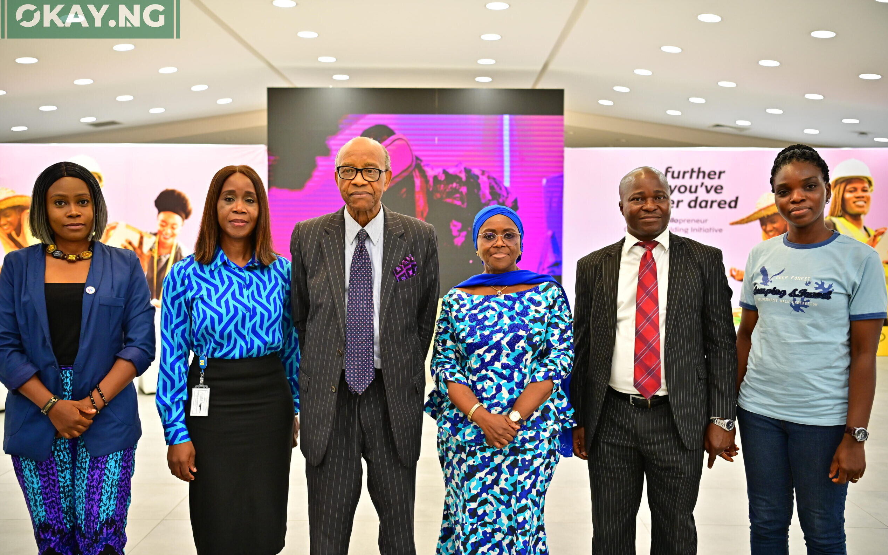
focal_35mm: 36
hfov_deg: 54.0
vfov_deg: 35.3
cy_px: 287
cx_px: 446
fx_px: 871
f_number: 2.8
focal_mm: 35
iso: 1600
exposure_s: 1/320
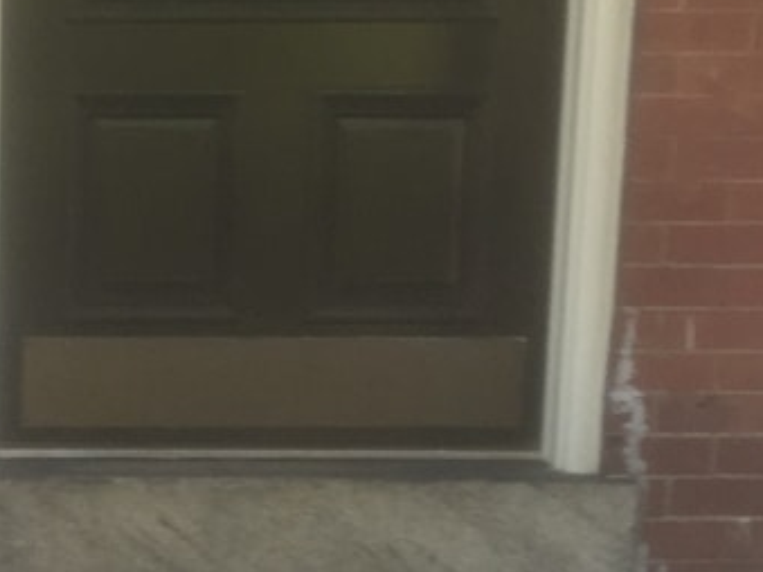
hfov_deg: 16.9
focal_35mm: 114
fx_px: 2512
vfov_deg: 12.2
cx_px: -19
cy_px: 910
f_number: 2.2
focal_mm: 4.15
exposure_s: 1/60
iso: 32
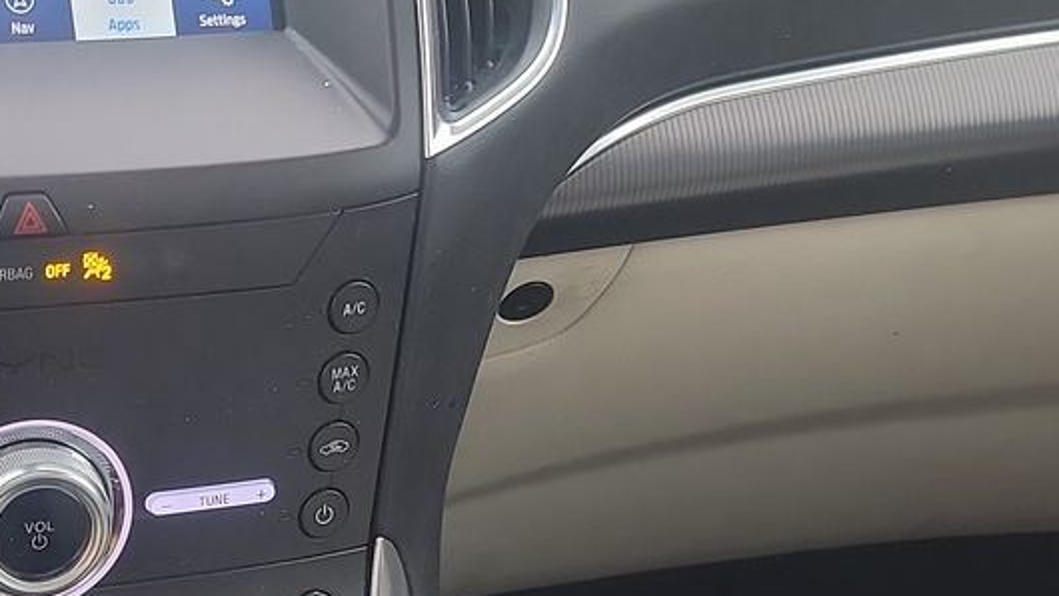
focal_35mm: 79
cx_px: 296
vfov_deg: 15.2
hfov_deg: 26.6
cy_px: 506
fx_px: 2218
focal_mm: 6.7
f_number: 1.8
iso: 171
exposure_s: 1/59
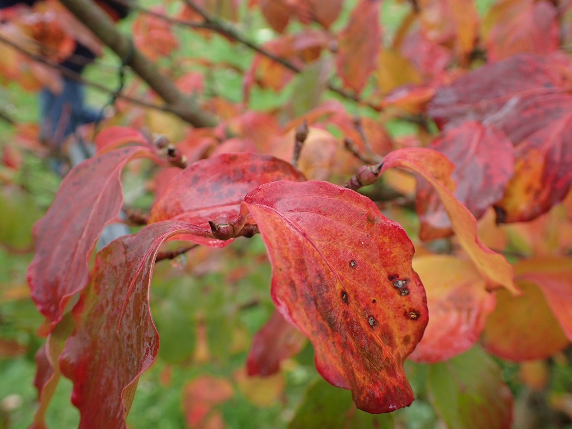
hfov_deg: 60.0
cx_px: 286
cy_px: 214
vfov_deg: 46.8
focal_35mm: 30
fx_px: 496
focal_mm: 5.5
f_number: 2.3
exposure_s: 1/160
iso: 100
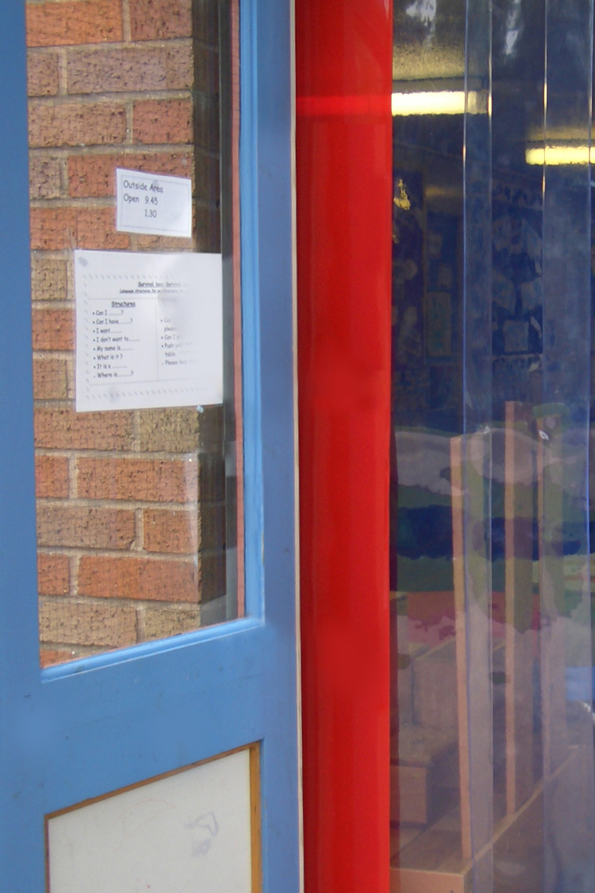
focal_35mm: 64
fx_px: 1586
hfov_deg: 20.7
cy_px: 478
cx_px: 564
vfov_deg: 31.4
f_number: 2.6
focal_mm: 5.8
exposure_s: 1/100
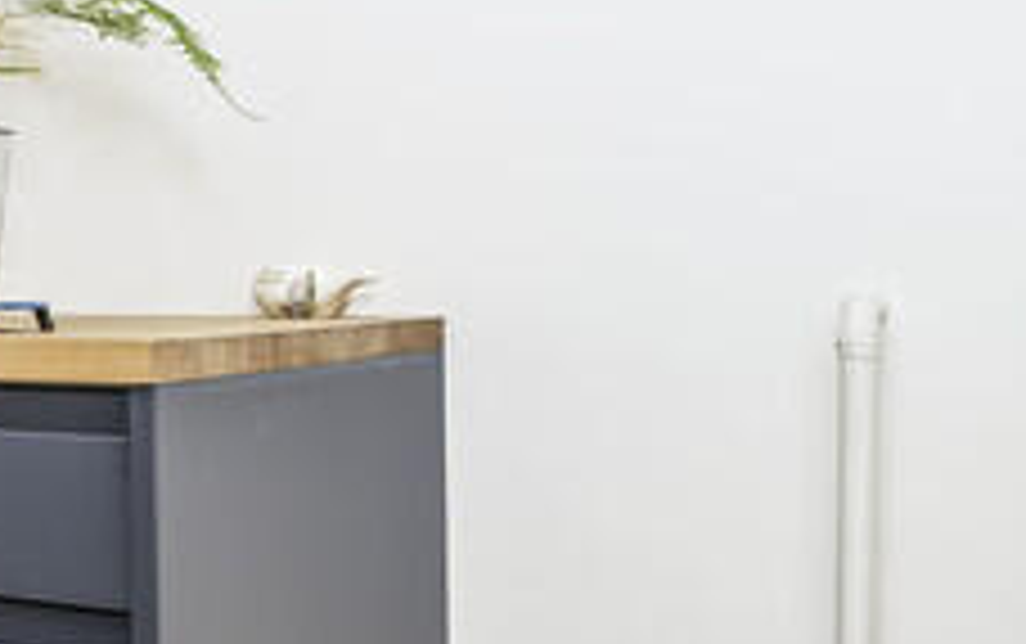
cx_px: -464
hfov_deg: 25.2
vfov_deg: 20.3
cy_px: 218
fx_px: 1791
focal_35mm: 64
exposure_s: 1/125
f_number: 7.1
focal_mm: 14
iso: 320
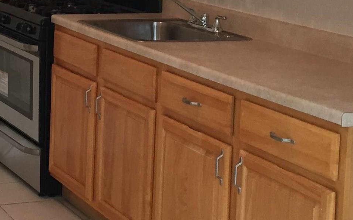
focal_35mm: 99
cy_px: -11
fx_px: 952
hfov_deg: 20.2
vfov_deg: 13.0
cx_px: -21
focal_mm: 4.15
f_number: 2.2
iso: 64
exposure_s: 1/30
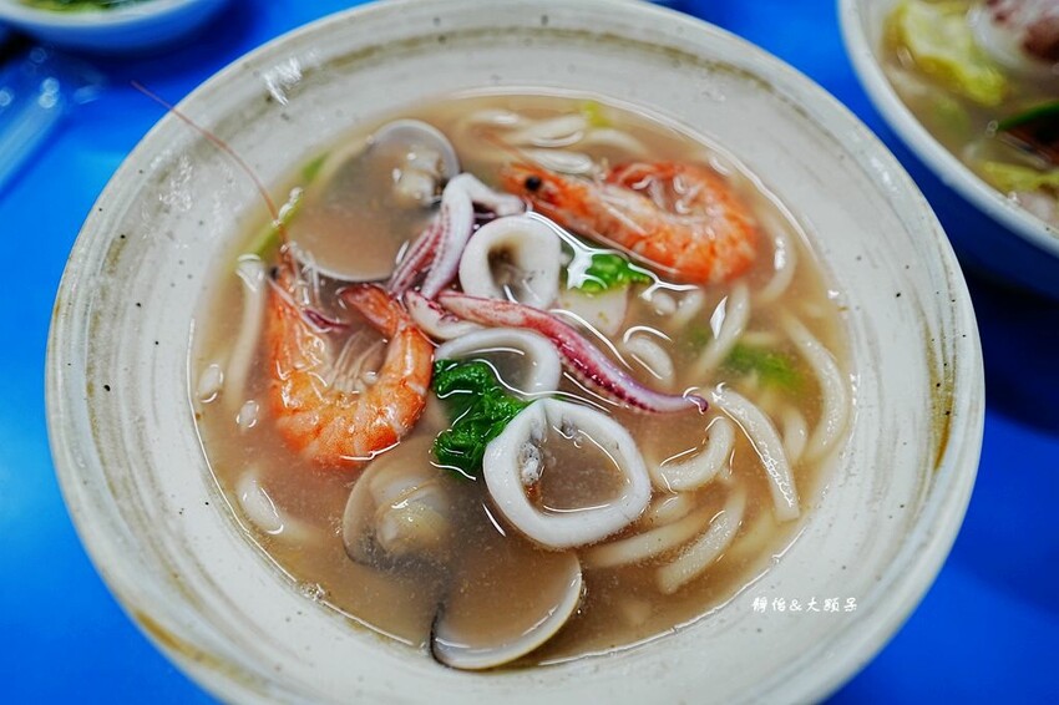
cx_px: 530
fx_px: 647
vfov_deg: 57.2
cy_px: 352
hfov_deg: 78.6
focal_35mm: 22
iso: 160
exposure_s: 1/40
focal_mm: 22
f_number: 3.2
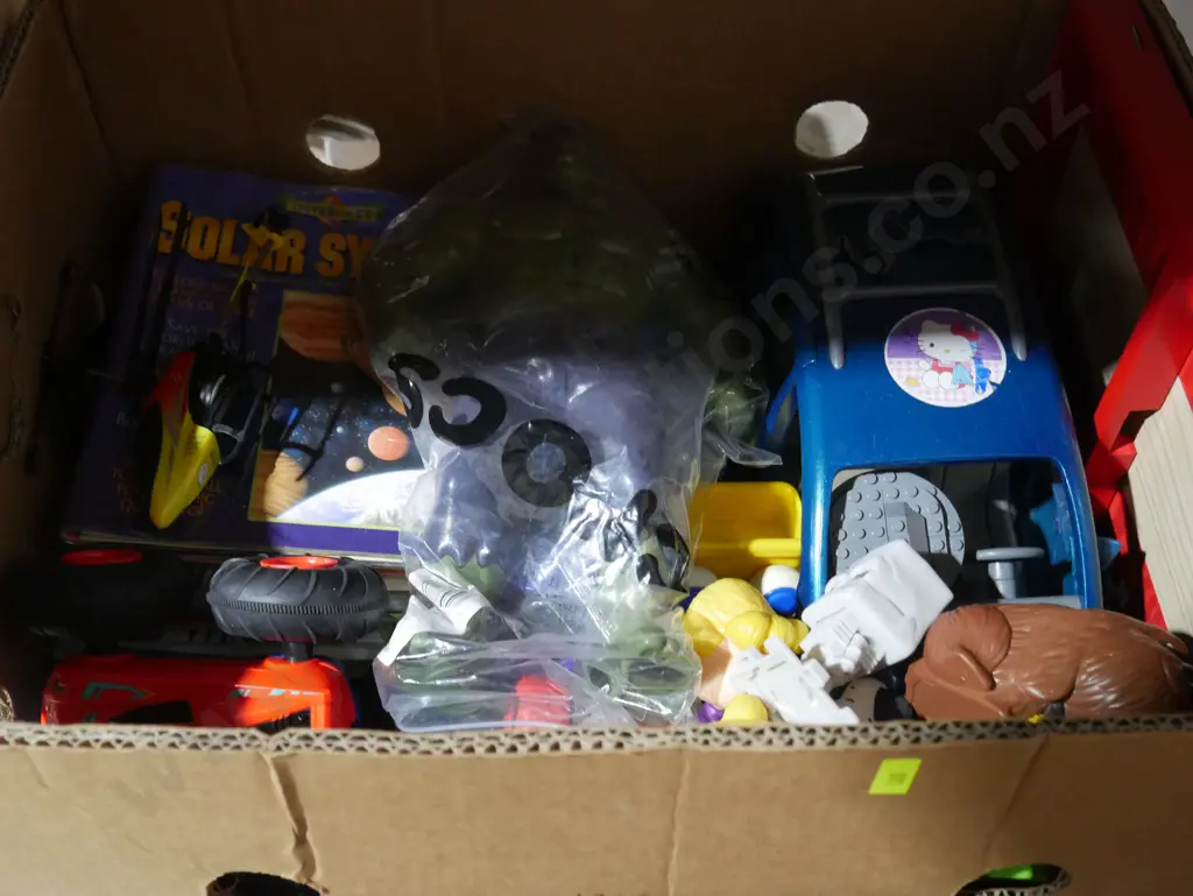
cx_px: 596
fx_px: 1310
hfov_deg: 49.0
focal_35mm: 38
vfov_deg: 37.8
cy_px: 448
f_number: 4.1
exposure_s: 1/60
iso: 3200
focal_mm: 19
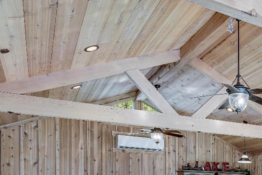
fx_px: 306
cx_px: 236
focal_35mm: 42
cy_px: 197
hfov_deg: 42.5
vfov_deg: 28.7
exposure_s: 1/125
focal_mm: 17
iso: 320
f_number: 11
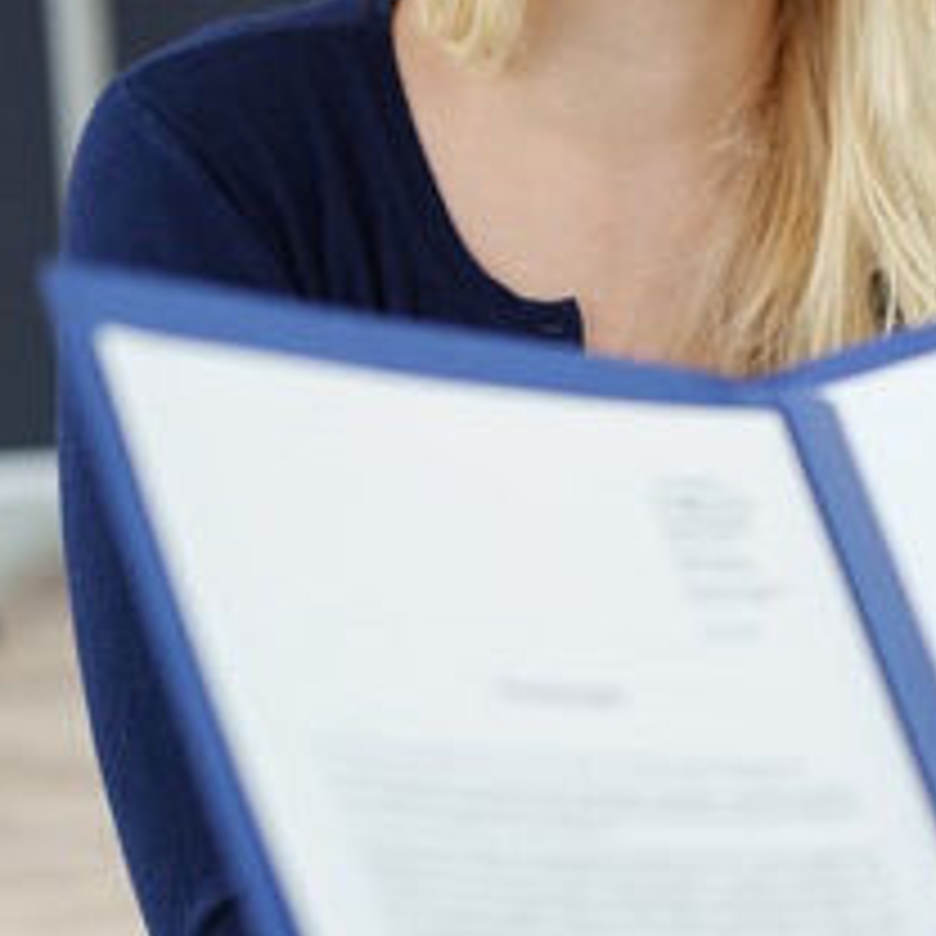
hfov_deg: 12.6
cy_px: 180
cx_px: 1120
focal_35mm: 135
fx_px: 4130
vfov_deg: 12.9
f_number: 2.5
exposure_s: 1/200
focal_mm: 55
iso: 100
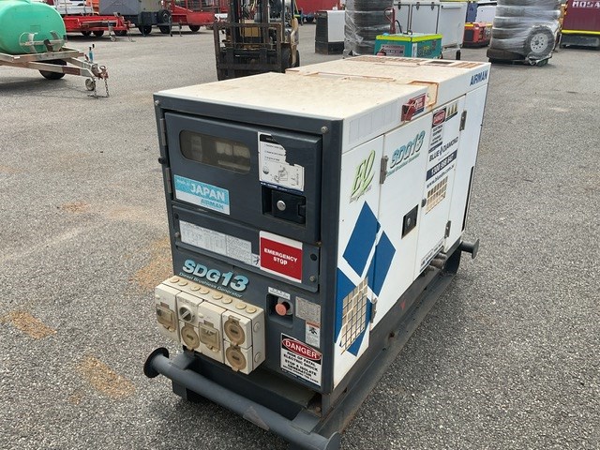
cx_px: 300
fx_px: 503
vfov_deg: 48.2
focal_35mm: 29
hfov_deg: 61.7
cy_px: 225
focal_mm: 3
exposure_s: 1/1221
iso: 16
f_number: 1.8
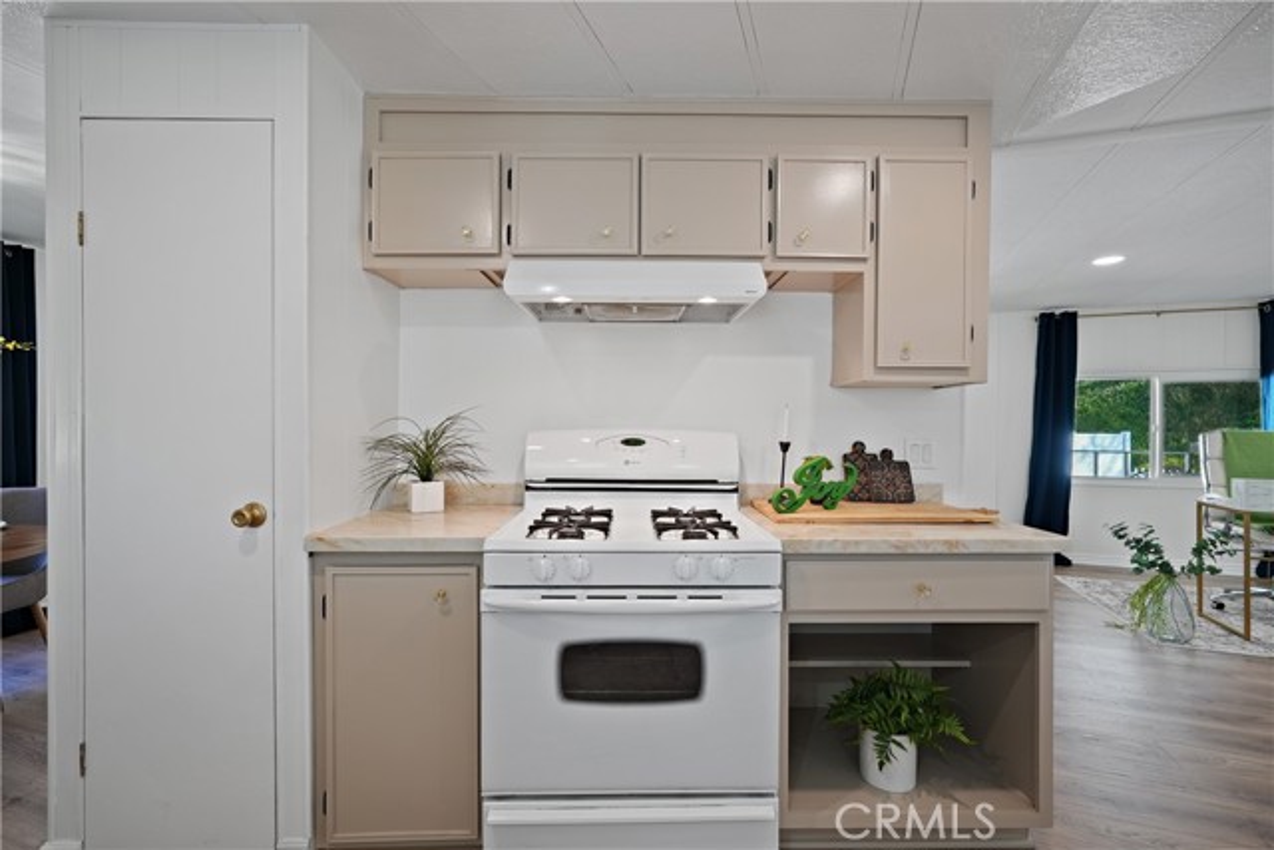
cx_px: 637
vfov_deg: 73.8
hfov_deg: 96.7
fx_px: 566
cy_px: 425
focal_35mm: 16
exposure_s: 1/25
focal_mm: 16
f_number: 4
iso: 400
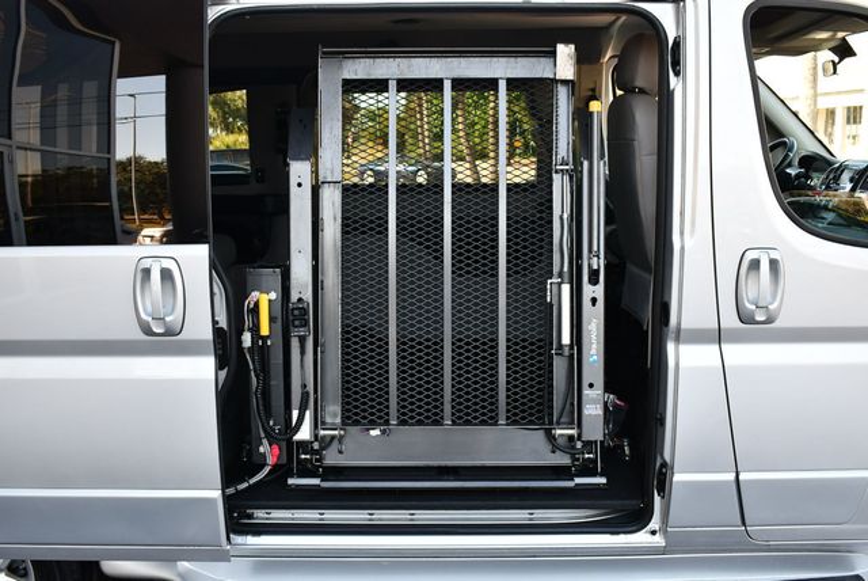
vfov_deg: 36.9
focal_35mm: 36
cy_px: 290
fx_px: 869
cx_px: 434
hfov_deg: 53.1
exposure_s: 1/250
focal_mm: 18
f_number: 4
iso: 400
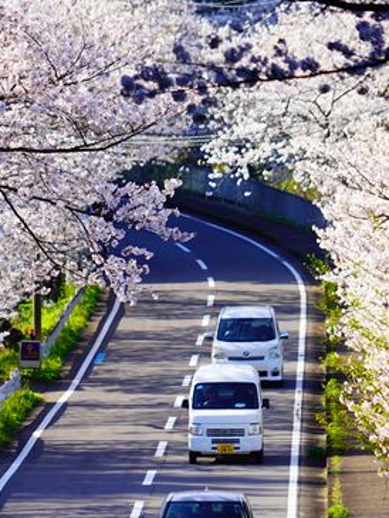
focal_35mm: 505
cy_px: 263
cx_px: 197
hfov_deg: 2.9
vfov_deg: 3.9
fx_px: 7562
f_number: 6.3
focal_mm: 240
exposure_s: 1/250
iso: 160
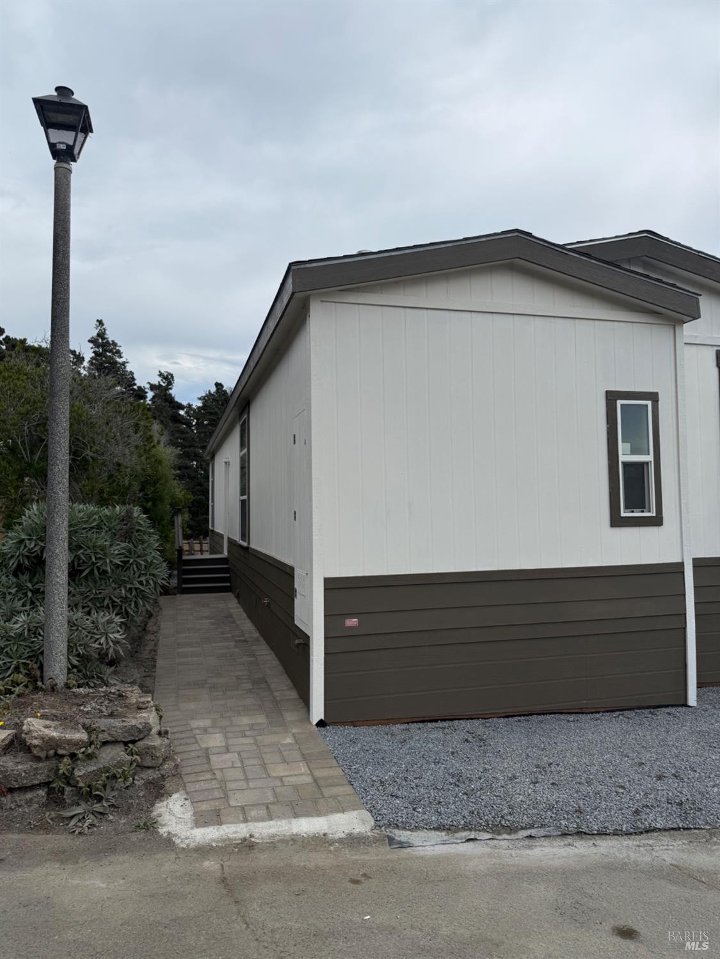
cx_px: 360
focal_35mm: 24
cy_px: 480
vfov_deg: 71.6
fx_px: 665
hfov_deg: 56.8
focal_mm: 6.76
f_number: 1.78
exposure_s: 1/3584
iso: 80
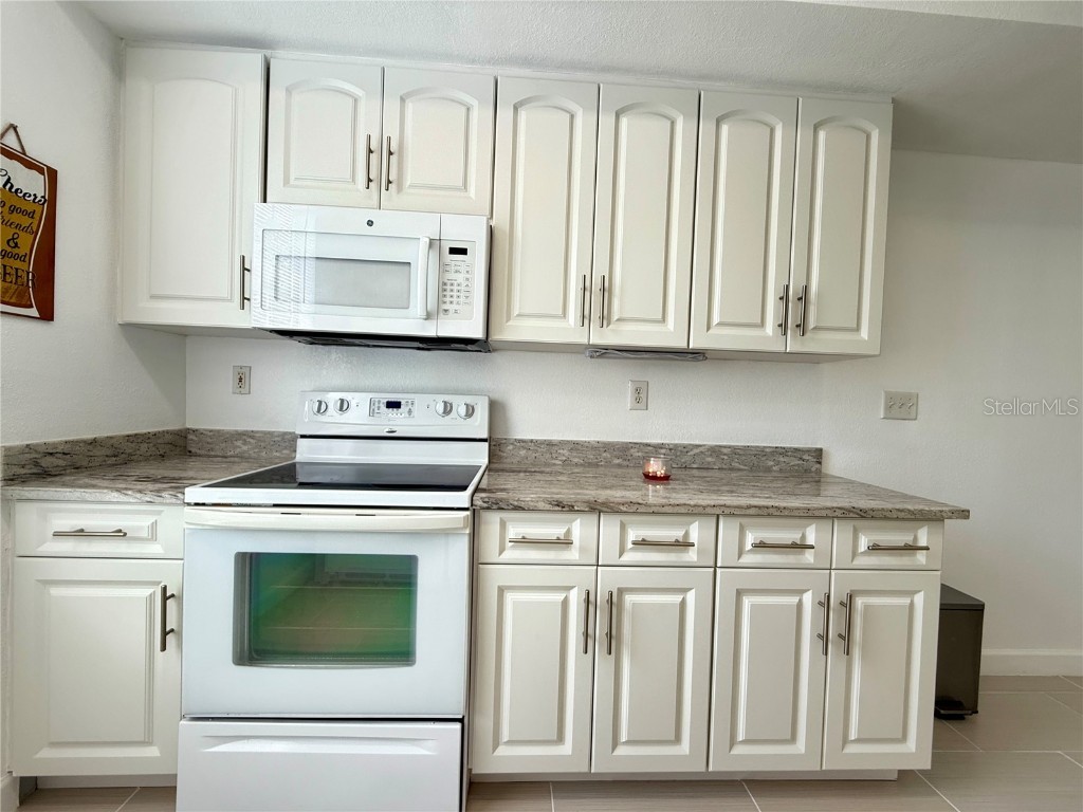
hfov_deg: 102.1
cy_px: 406
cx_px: 542
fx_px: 438
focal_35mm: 14
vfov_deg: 85.7
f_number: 2.2
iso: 125
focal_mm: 2.22
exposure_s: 1/120
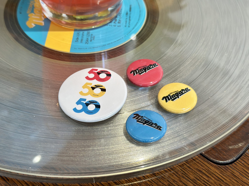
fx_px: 345
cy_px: 93
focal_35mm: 48
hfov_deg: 39.7
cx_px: 124
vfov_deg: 30.3
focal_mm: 6.86
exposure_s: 1/100
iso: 100
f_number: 1.78
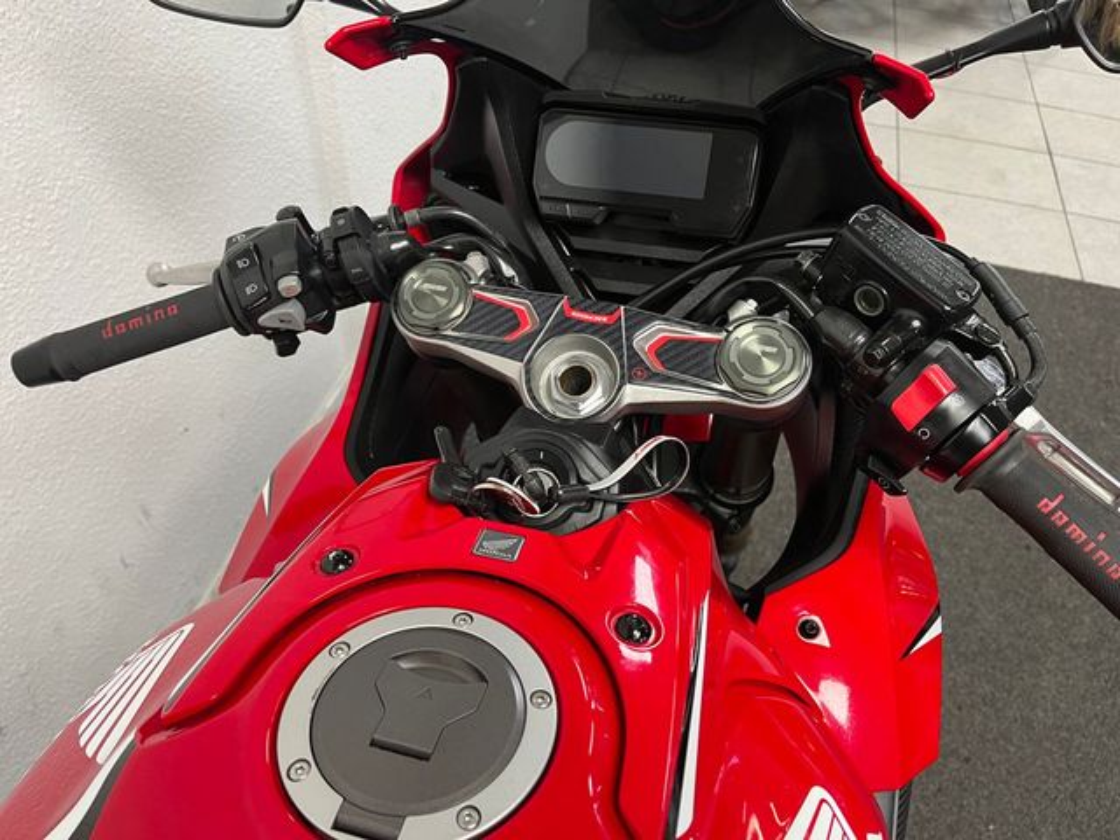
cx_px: 560
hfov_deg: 67.3
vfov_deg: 53.1
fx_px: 841
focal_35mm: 26
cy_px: 420
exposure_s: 1/50
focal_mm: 5.1
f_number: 1.6
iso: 160
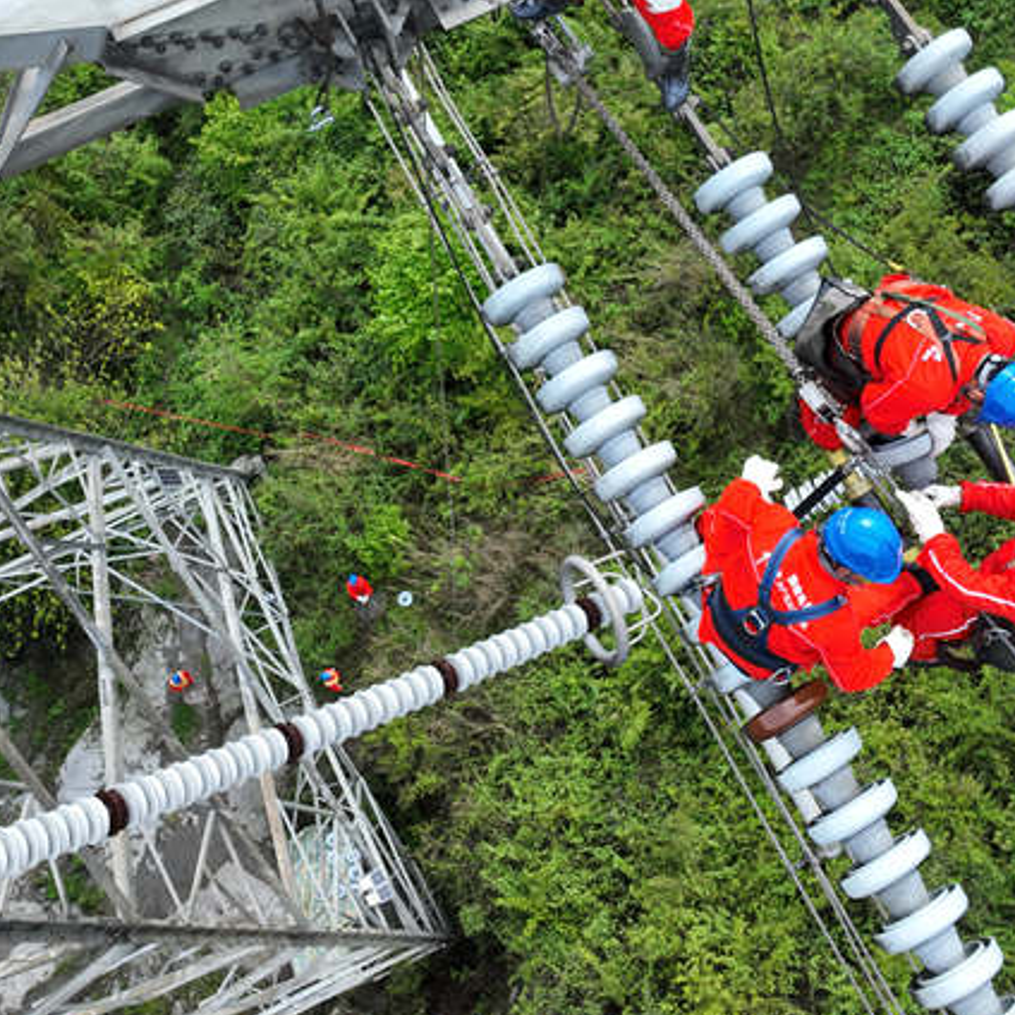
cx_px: 503
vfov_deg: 38.9
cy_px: 366
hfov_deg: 39.2
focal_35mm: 43
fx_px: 1426
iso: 320
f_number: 5
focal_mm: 12.29
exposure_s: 1/800
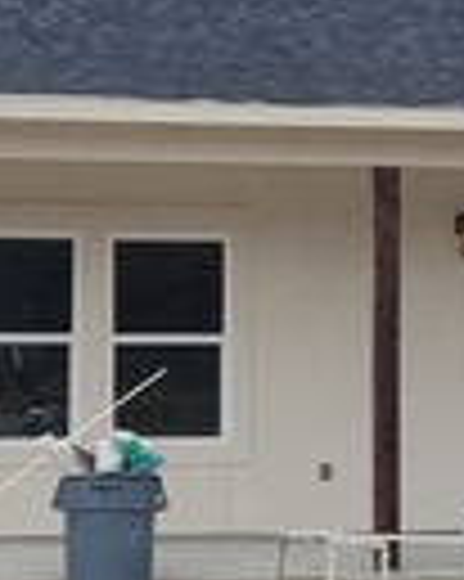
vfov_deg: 15.3
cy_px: 238
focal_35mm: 126
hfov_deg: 12.2
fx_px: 2165
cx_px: 275
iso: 40
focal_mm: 5.4
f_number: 1.8
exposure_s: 1/2730
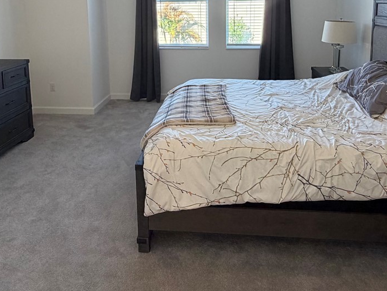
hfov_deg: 56.8
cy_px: 54
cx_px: 188
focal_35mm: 32
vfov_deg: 42.0
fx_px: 358
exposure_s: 1/60
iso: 200
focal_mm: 2.22
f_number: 2.2
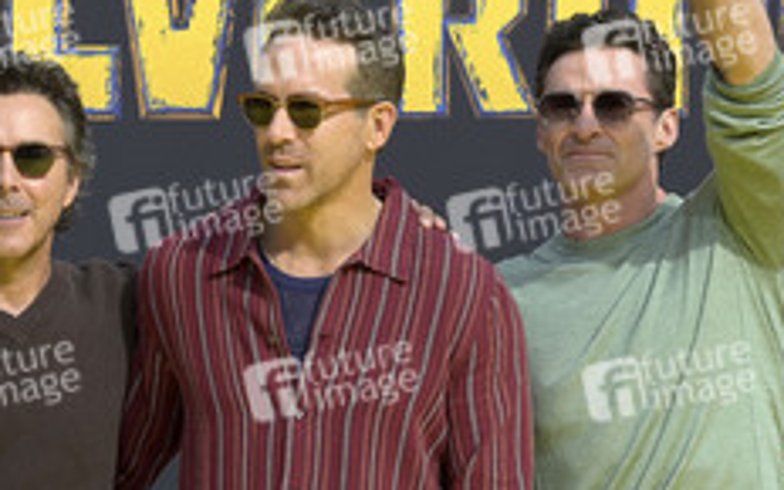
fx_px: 4444
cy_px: 297
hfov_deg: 10.1
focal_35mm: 208
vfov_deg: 6.3
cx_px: 242
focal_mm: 105
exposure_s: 1/200
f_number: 14
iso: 320
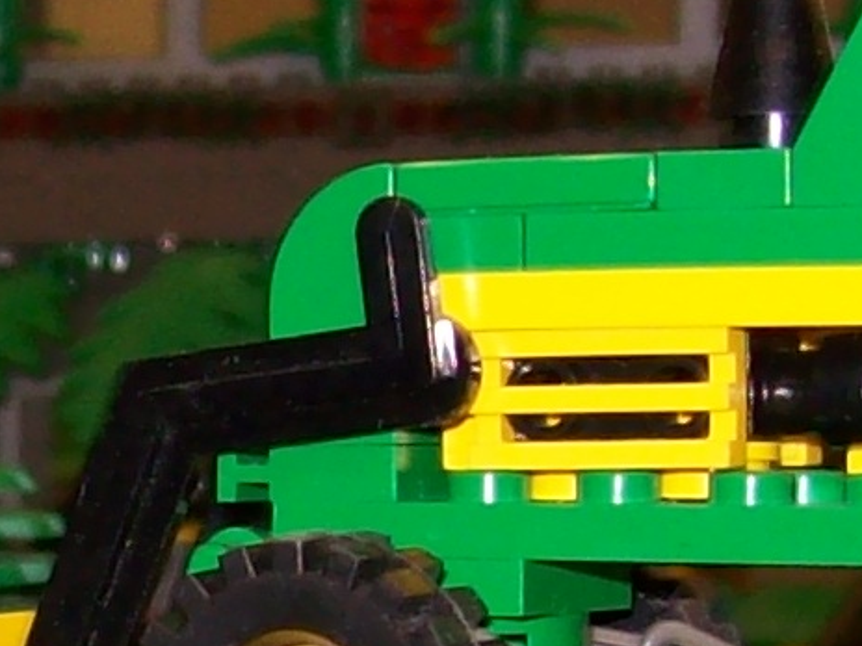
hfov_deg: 8.8
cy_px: 750
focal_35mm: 221
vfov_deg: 6.7
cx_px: -305
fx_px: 5503
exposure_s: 1/64
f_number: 2.7
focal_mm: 6
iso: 80
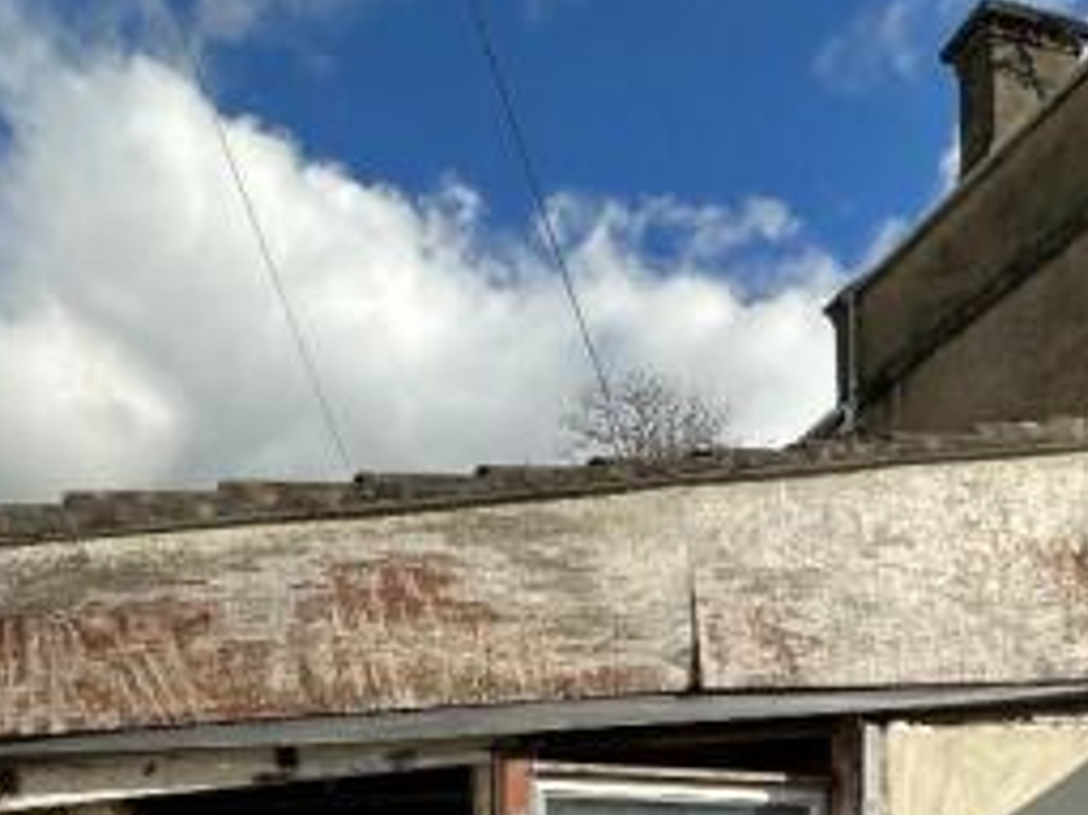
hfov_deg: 56.4
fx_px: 1005
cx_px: 437
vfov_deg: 36.5
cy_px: 920
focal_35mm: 32
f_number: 2.2
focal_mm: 2.22
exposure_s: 1/1261
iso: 50
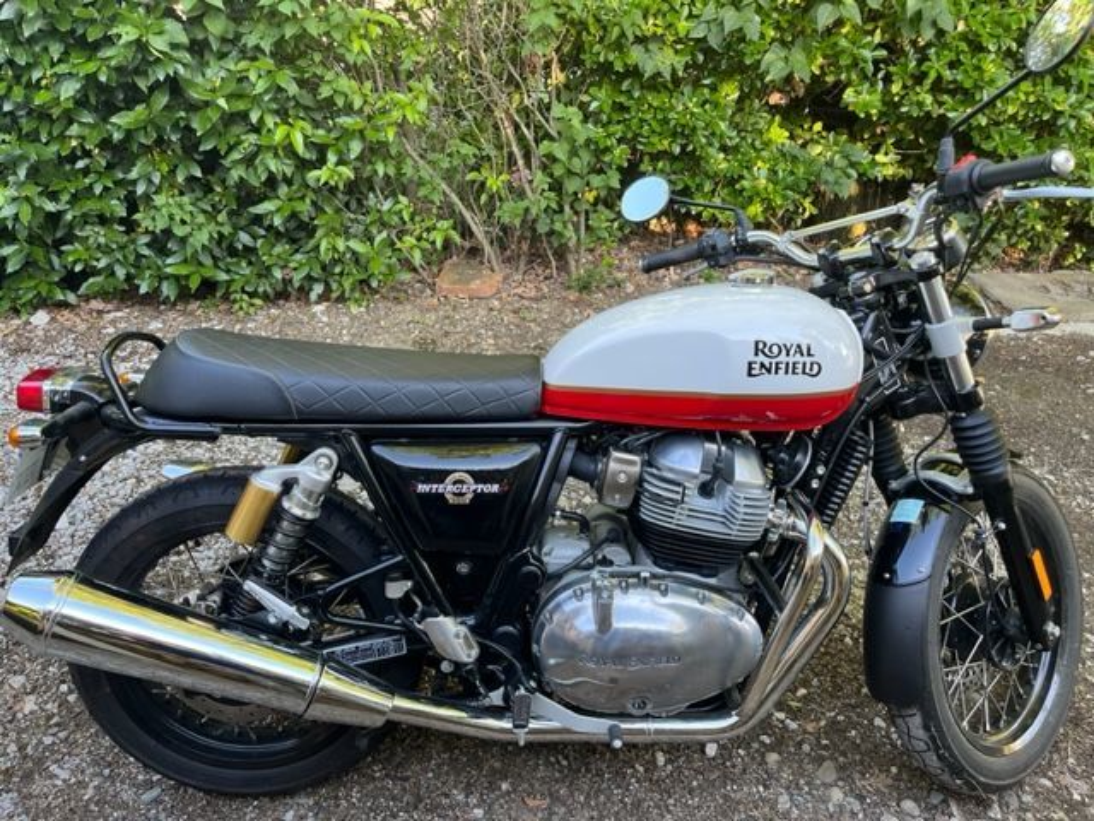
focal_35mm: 26
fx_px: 822
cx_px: 547
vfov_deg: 53.1
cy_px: 410
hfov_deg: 67.3
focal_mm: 5.1
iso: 80
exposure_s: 1/122
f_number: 1.6
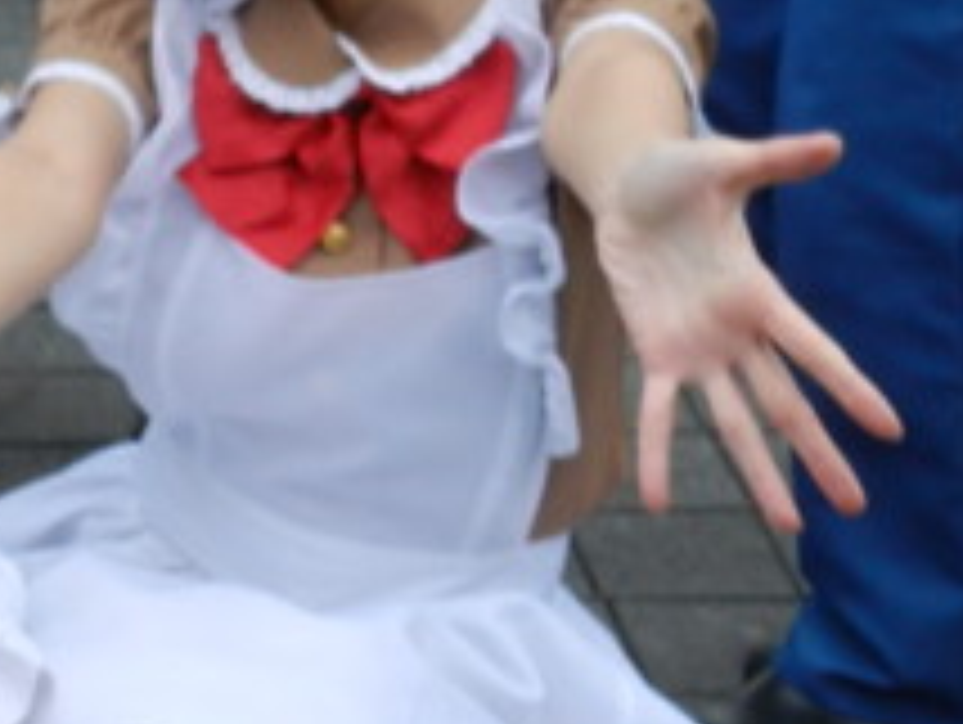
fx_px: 3955
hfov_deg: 13.6
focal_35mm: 142
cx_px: -144
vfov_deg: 10.0
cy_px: -526
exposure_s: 1/30
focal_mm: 6.7
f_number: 4
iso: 180
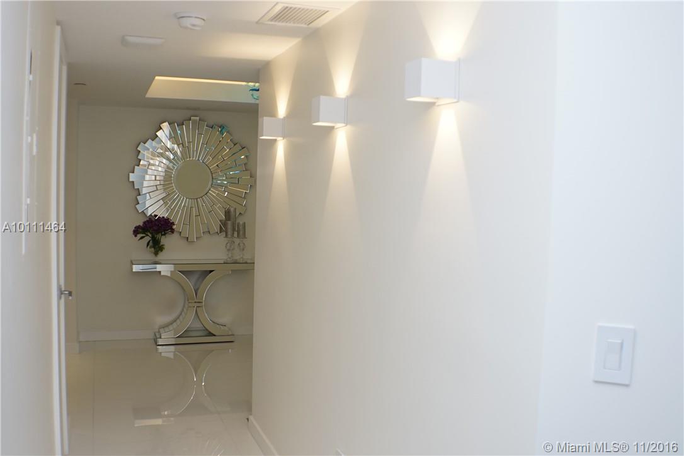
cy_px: 228
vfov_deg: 31.2
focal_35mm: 43
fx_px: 817
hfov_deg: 45.4
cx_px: 342
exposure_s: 1/160
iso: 500
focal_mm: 29
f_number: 4
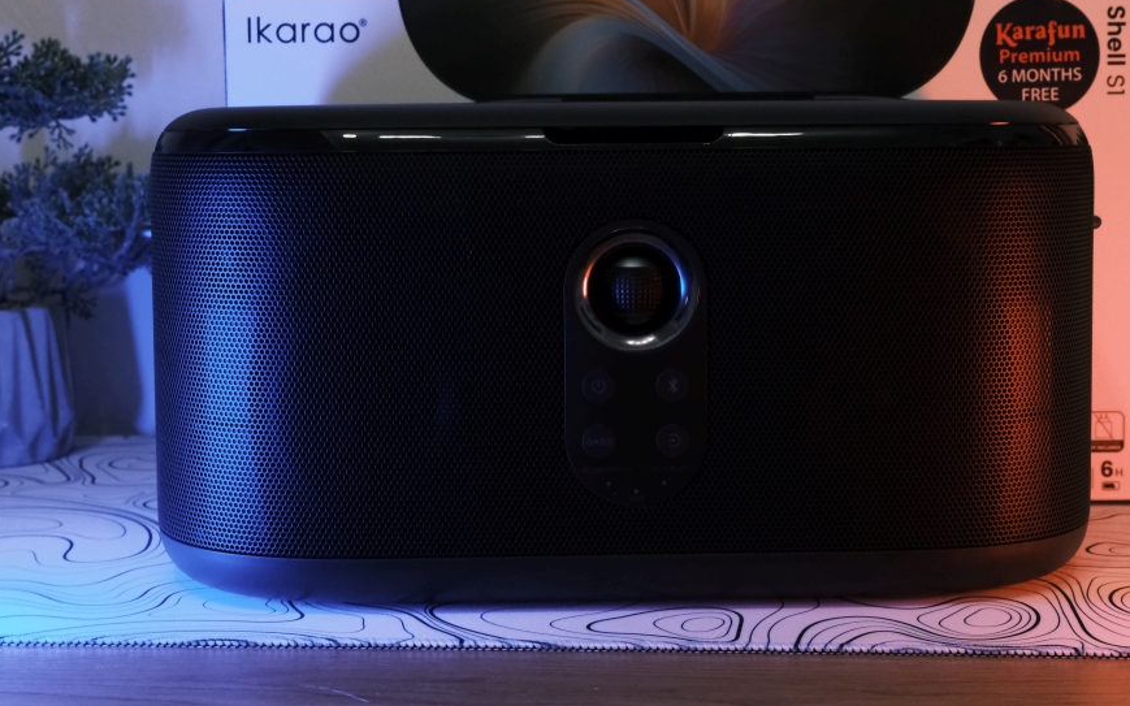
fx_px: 1817
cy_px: 286
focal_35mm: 59
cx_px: 589
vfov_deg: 22.0
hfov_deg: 34.5
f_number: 8
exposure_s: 1/100
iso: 2500
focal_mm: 28.7
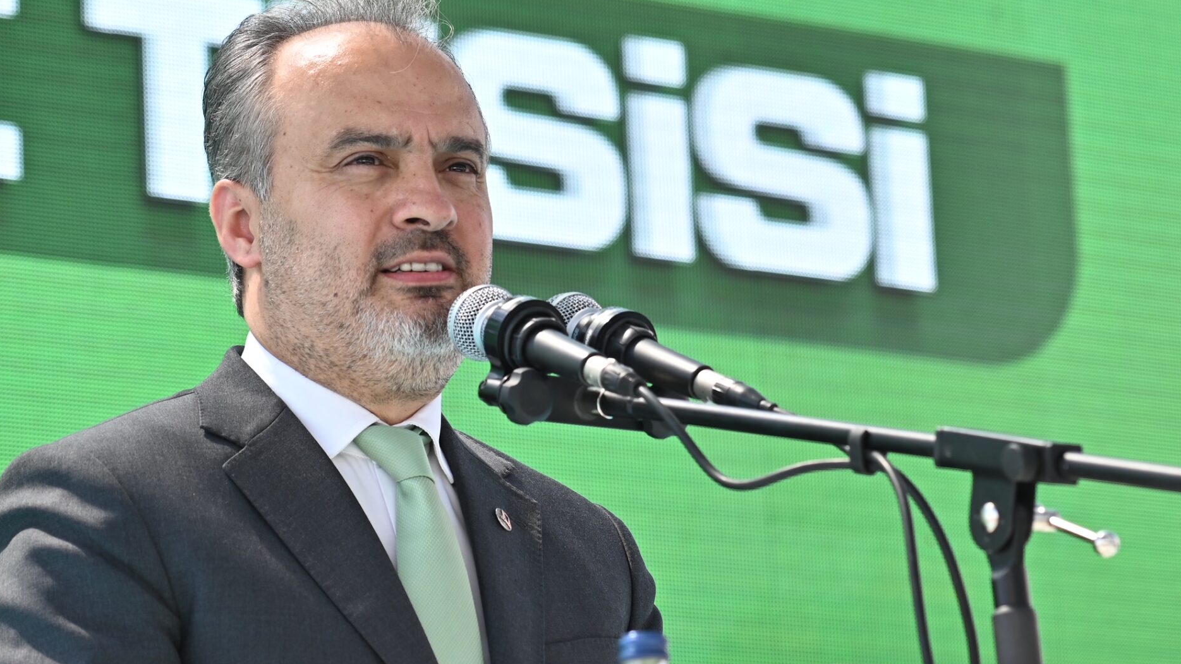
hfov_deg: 11.6
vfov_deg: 6.6
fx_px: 5793
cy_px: 391
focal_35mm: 185
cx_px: 653
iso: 80
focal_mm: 86
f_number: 5.6
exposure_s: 1/200
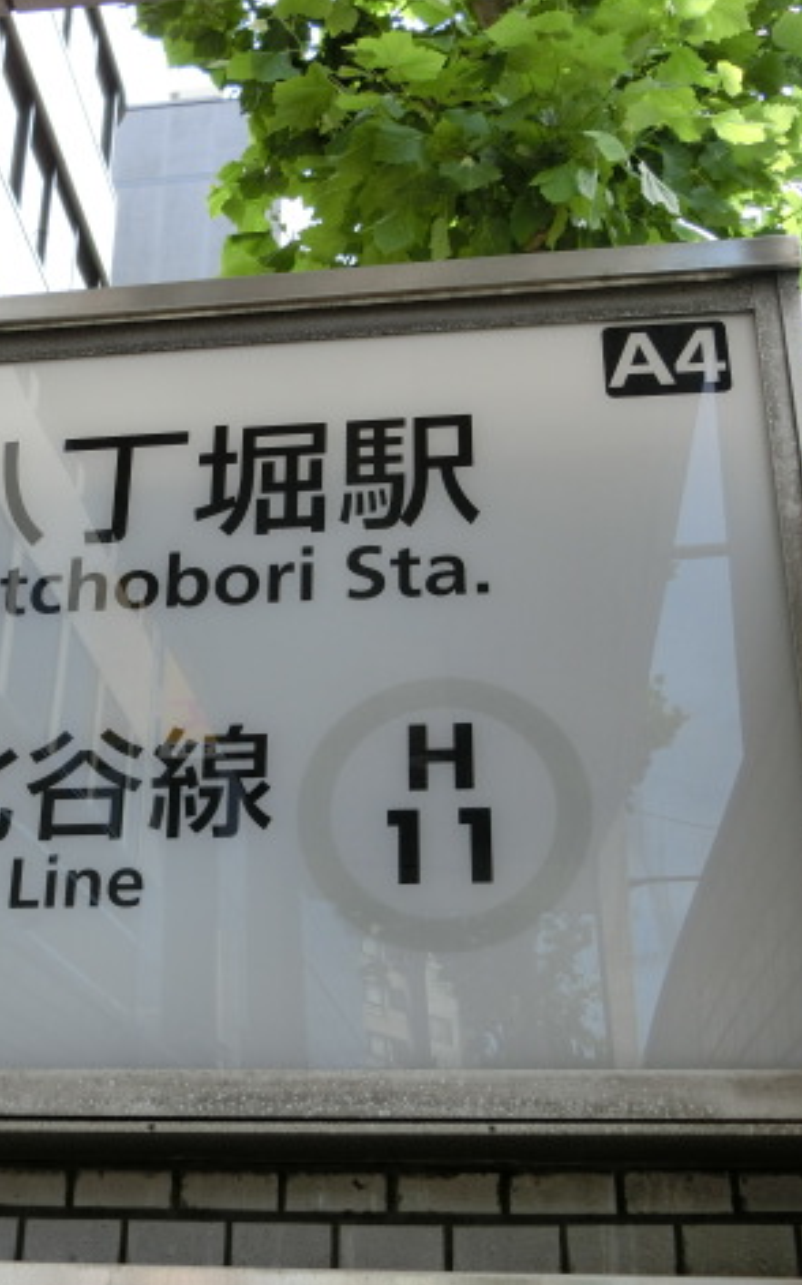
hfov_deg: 26.1
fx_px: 1715
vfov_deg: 41.1
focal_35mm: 49
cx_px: 232
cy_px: 647
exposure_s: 1/125
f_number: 3.9
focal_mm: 6
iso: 80
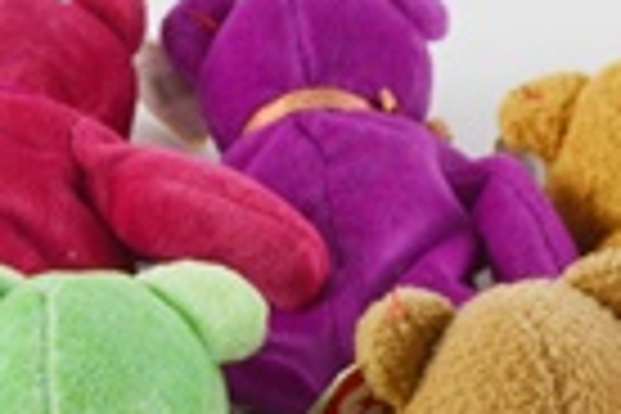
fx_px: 2691
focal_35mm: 156
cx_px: 418
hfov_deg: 13.1
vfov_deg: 8.5
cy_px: 724
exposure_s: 1/125
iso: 320
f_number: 5.6
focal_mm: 24
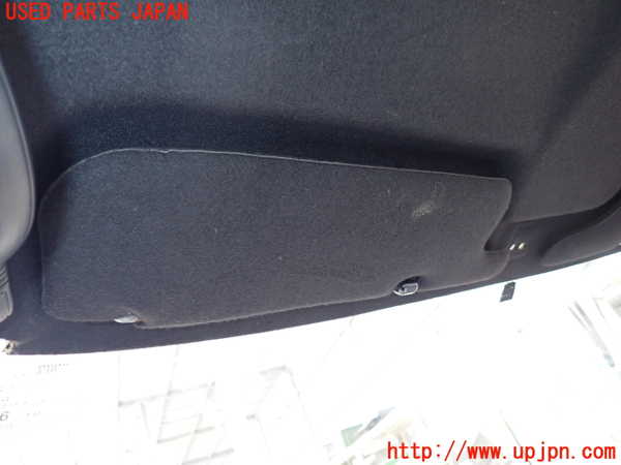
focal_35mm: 25
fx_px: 448
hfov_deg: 69.4
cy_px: 232
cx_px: 310
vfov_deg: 54.9
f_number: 2
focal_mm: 4.5
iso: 320
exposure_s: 1/30
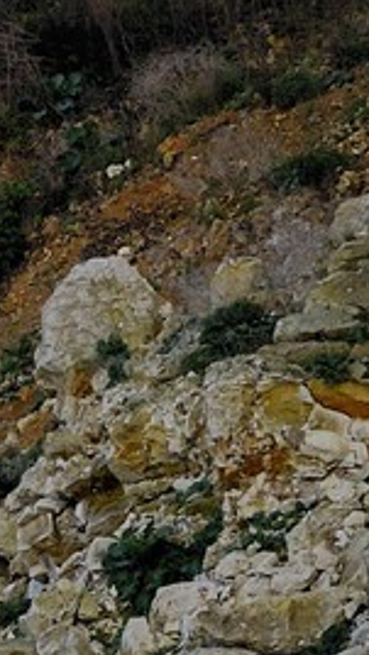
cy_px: 183
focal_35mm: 967
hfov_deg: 1.2
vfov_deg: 2.2
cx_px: -1249
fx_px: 16799
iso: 200
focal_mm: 155
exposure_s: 1/125
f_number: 11
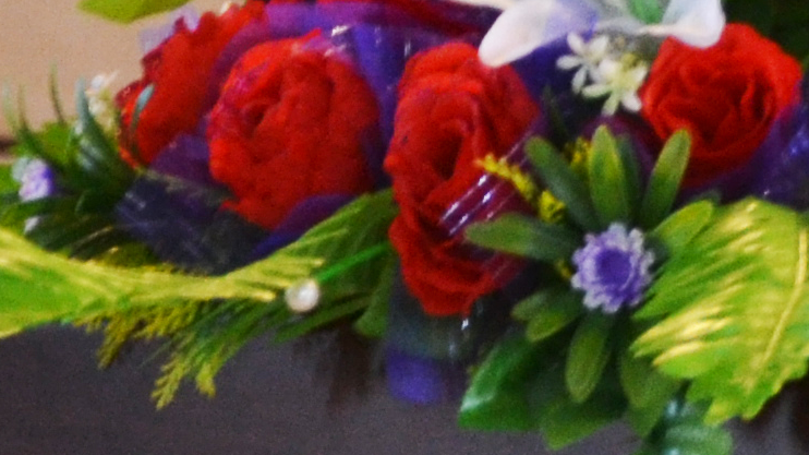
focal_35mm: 732
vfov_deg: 1.7
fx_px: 15705
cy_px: -368
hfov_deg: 2.9
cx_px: 1723
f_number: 5.3
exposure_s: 1/60
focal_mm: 75
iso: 800
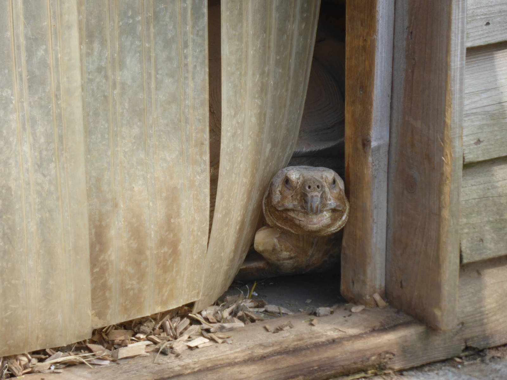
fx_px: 3134
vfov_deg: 6.9
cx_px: 254
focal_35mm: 214
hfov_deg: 9.2
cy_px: 190
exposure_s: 1/100
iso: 100
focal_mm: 38.2
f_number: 5.6
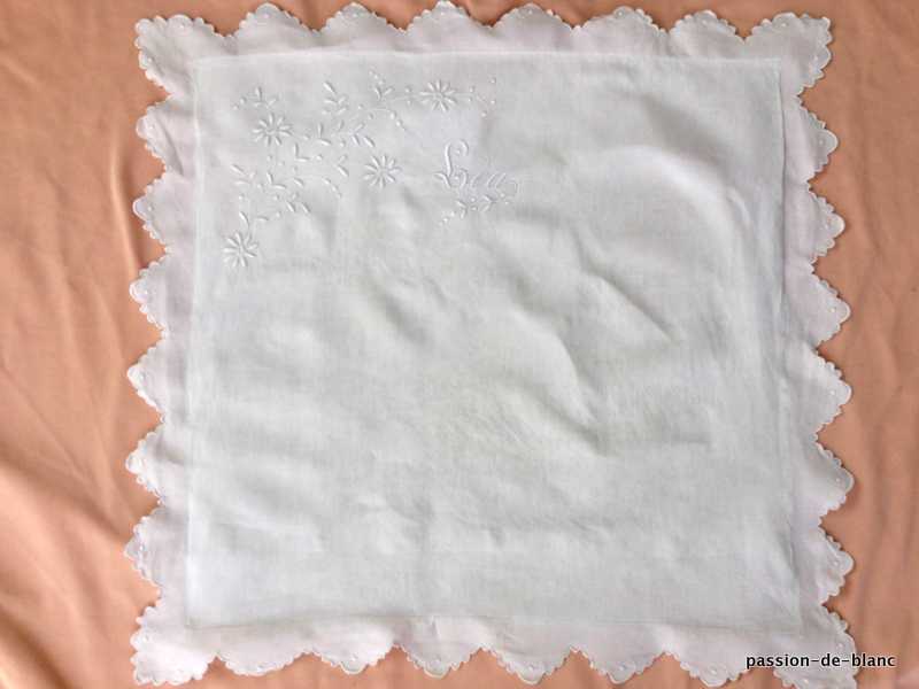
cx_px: 460
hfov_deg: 58.4
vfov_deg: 45.4
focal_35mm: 31
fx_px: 823
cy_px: 344
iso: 25
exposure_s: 1/100
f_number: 2.4
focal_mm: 3.3
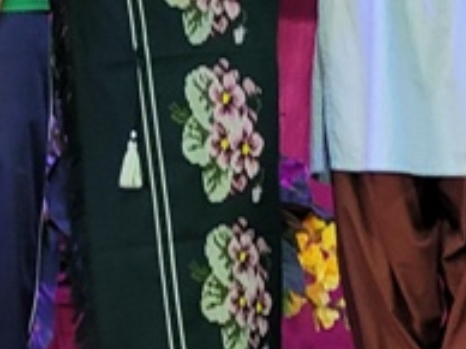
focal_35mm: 402
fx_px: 5405
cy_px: -270
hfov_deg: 4.9
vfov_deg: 3.7
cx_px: 324
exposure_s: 1/50
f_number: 2.4
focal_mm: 7.12
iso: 80
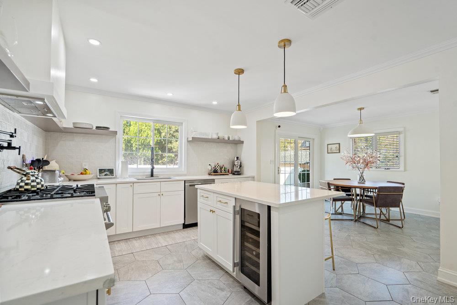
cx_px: 228
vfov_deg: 73.8
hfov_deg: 96.7
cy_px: 152
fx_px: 203
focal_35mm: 16
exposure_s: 1/10
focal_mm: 16
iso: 160
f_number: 5.6
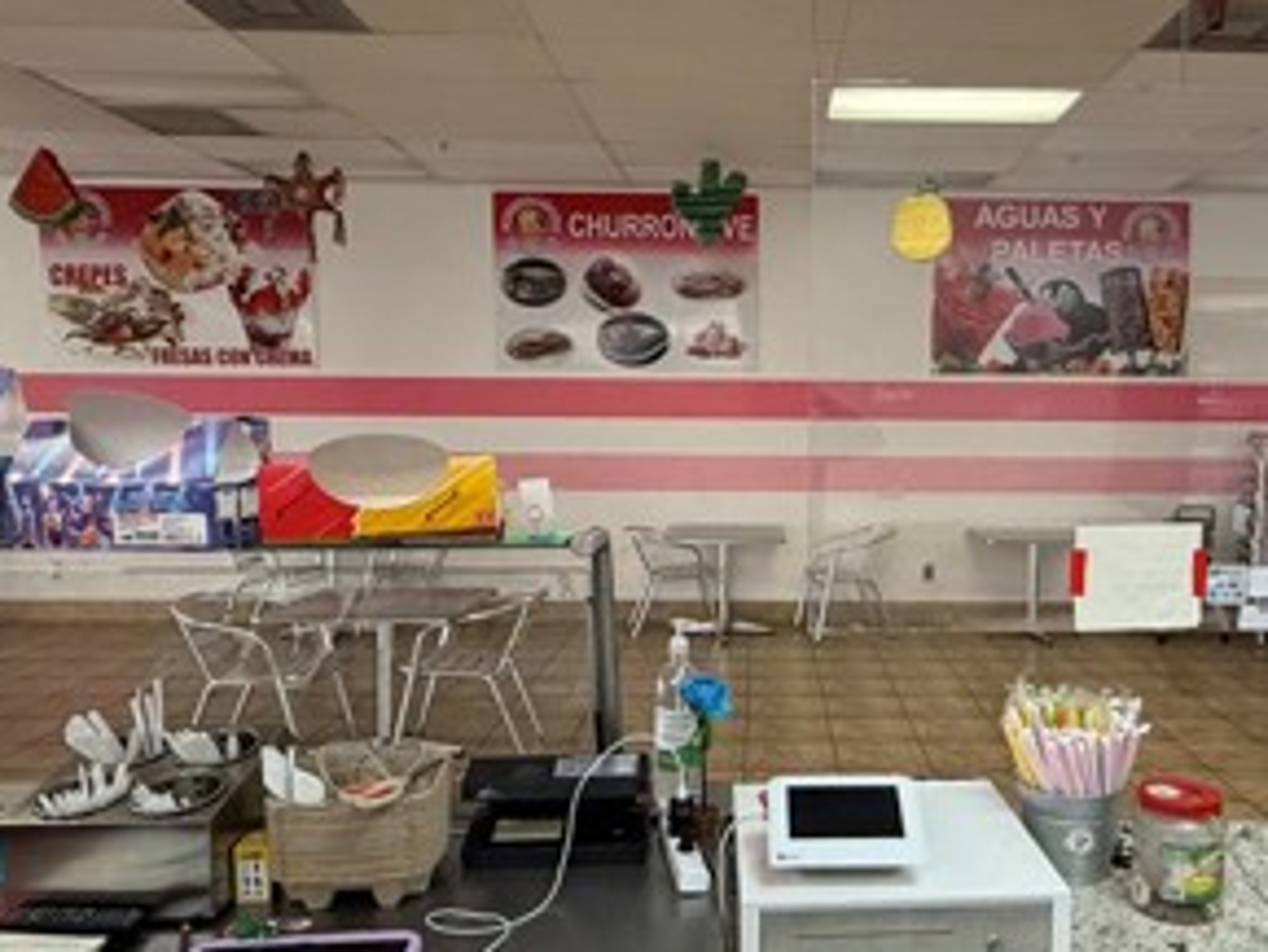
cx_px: 812
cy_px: 474
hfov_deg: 57.4
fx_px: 1136
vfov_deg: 45.5
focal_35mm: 31
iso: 250
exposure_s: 1/120
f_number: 2.2
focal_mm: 2.22
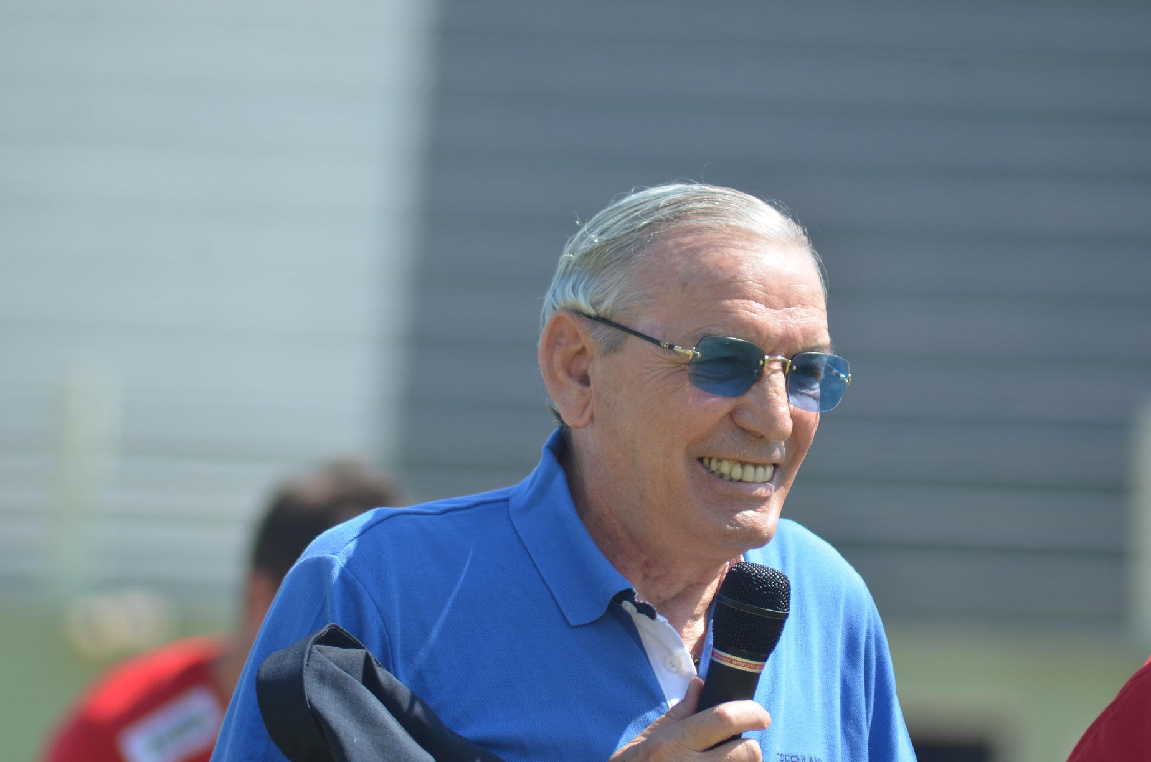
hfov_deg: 4.6
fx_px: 14358
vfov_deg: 3.0
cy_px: 381
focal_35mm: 450
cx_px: 576
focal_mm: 300
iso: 200
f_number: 5.6
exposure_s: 1/500
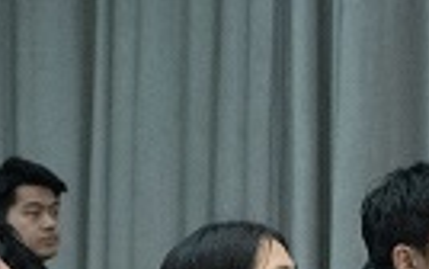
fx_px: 3873
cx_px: 192
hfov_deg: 6.3
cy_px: 306
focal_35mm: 331
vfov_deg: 4.0
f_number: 4.8
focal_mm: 75
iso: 6400
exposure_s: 1/640
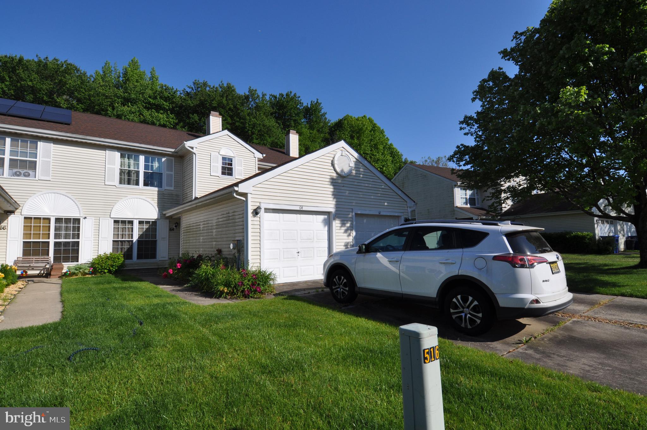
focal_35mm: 18
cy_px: 215
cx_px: 324
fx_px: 323
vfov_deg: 67.2
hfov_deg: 90.1
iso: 250
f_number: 11
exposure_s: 1/500
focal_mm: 12
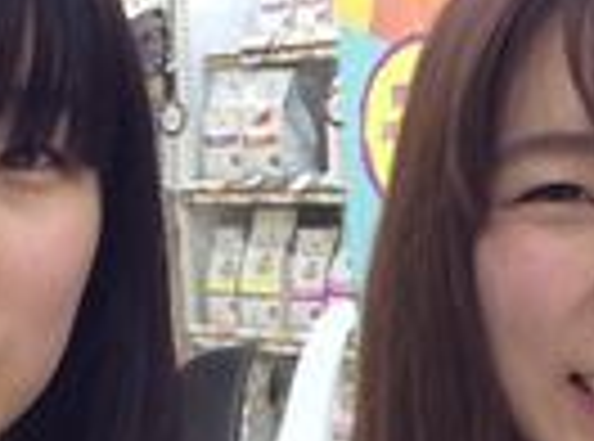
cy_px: 702
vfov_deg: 9.7
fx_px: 2496
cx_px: 99
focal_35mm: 146
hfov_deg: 13.5
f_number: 2.4
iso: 64
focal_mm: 3.3
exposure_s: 1/24
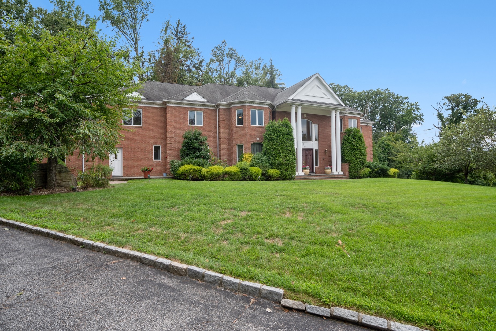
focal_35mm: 20
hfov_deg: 84.0
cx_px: 248
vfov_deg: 62.0
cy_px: 166
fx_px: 276
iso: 200
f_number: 11
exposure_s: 1/50
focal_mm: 20
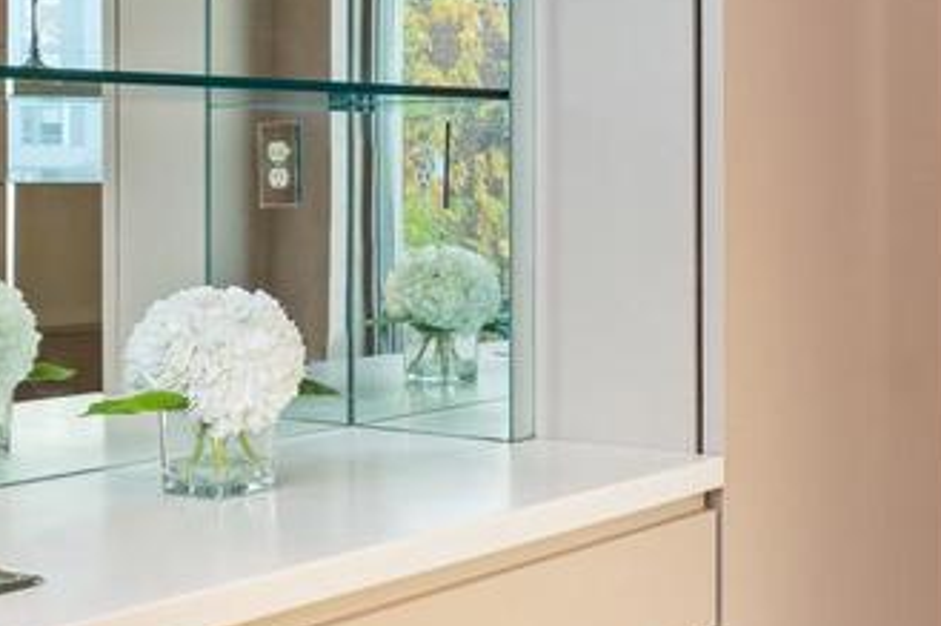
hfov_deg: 28.7
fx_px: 1829
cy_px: 163
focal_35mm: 70
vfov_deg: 19.3
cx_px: 615
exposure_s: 1/8
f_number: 8
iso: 1000
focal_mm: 16
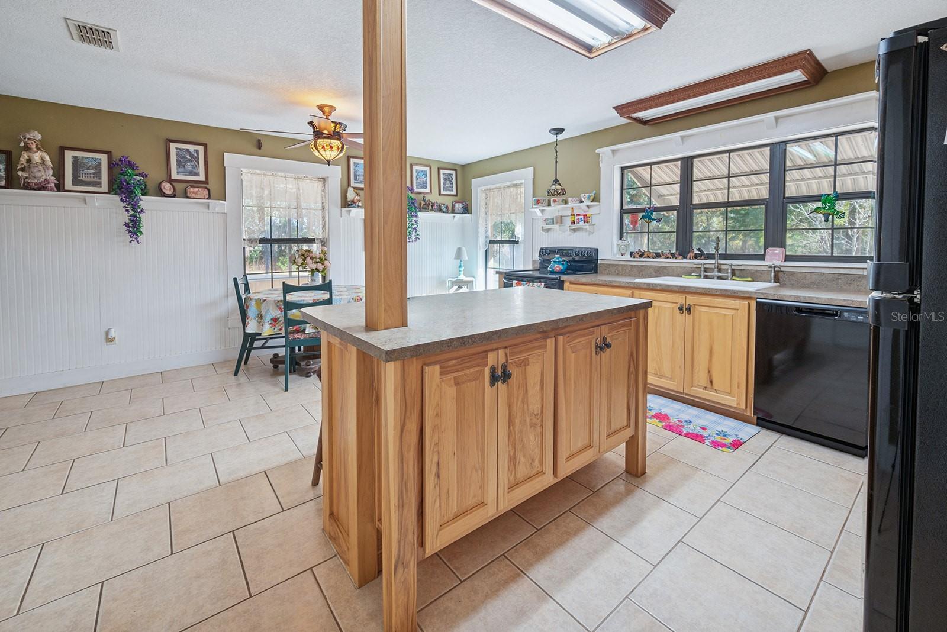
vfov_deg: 81.3
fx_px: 368
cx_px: 474
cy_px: 316
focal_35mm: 14
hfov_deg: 104.2
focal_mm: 14
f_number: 8
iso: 400
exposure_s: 1/13
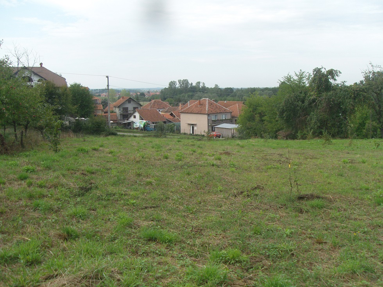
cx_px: 192
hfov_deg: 50.1
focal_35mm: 37
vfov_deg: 38.7
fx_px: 409
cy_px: 144
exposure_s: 1/160
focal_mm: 6.2
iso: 80
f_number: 7
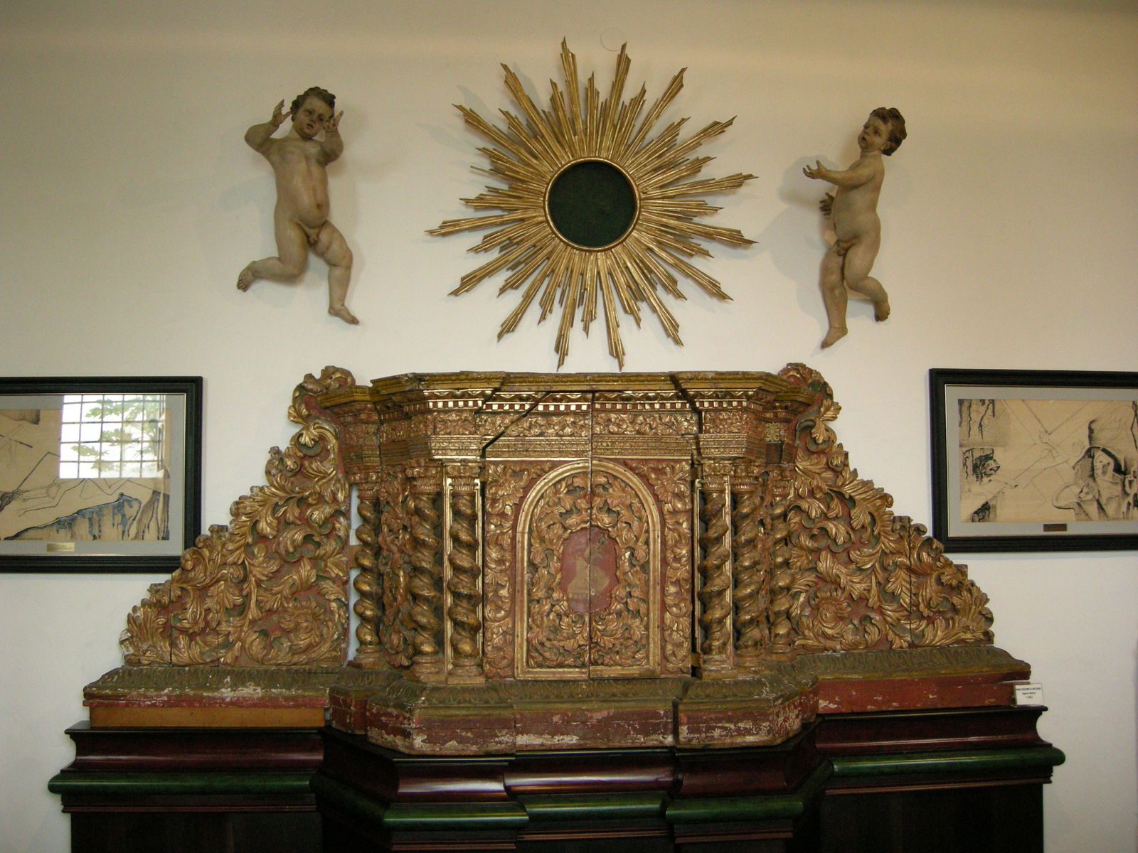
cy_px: 426
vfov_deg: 39.7
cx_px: 569
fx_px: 1183
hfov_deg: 51.4
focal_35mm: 36
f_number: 2.7
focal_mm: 7.5
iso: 348
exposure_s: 1/60.7
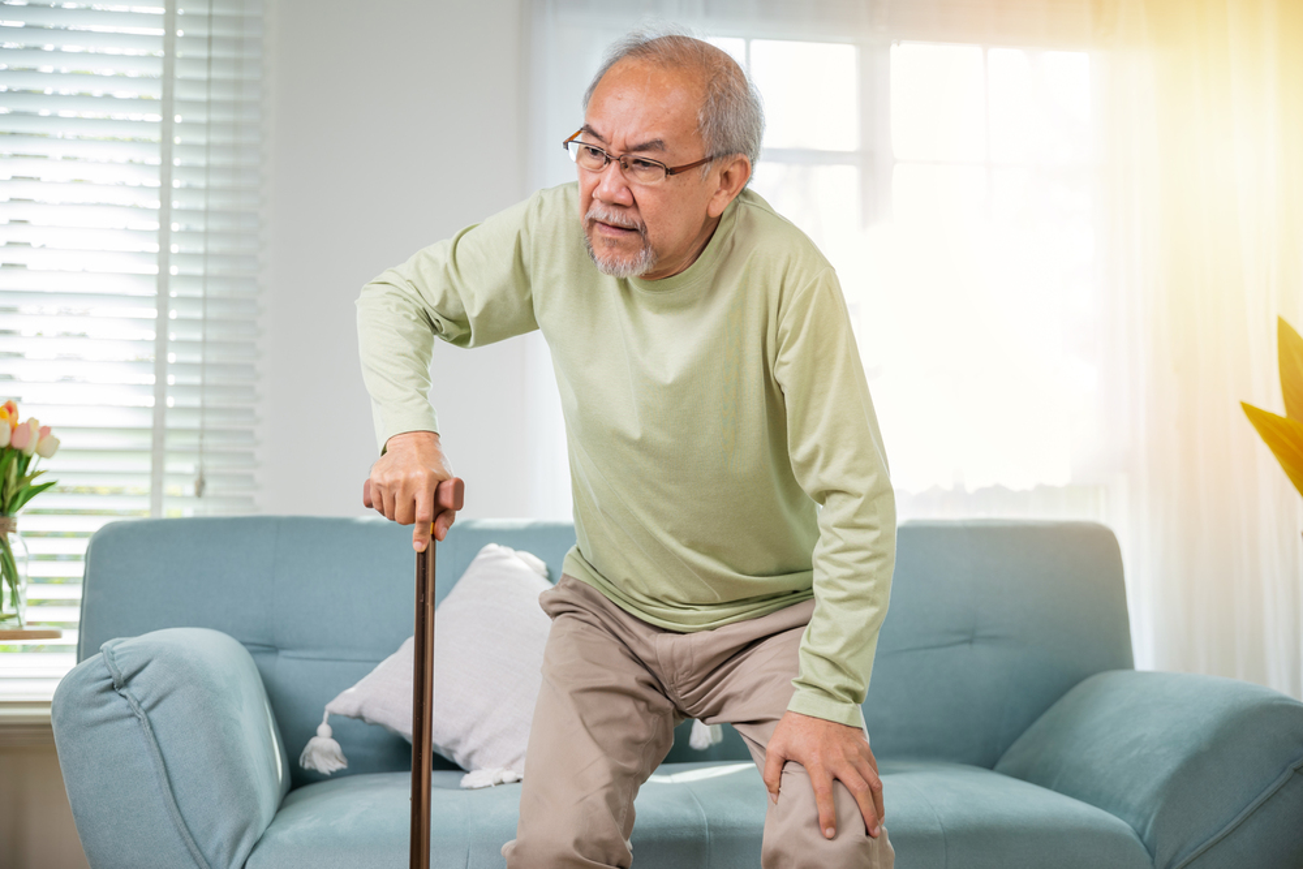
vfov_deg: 29.9
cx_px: 652
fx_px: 1629
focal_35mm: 45
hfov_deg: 43.6
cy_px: 434
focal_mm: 45
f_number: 2.8
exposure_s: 1/200
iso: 250
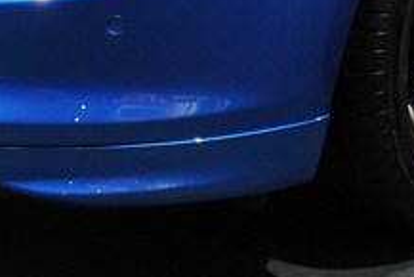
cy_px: -426
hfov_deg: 9.5
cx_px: 532
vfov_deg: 6.2
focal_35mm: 212
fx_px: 2440
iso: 640
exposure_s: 1/100
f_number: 7.1
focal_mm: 24
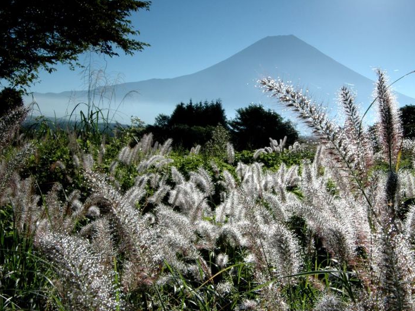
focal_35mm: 46
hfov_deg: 41.2
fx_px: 551
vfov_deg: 31.5
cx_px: 235
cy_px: 155
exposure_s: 1/100
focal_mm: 28
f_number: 25
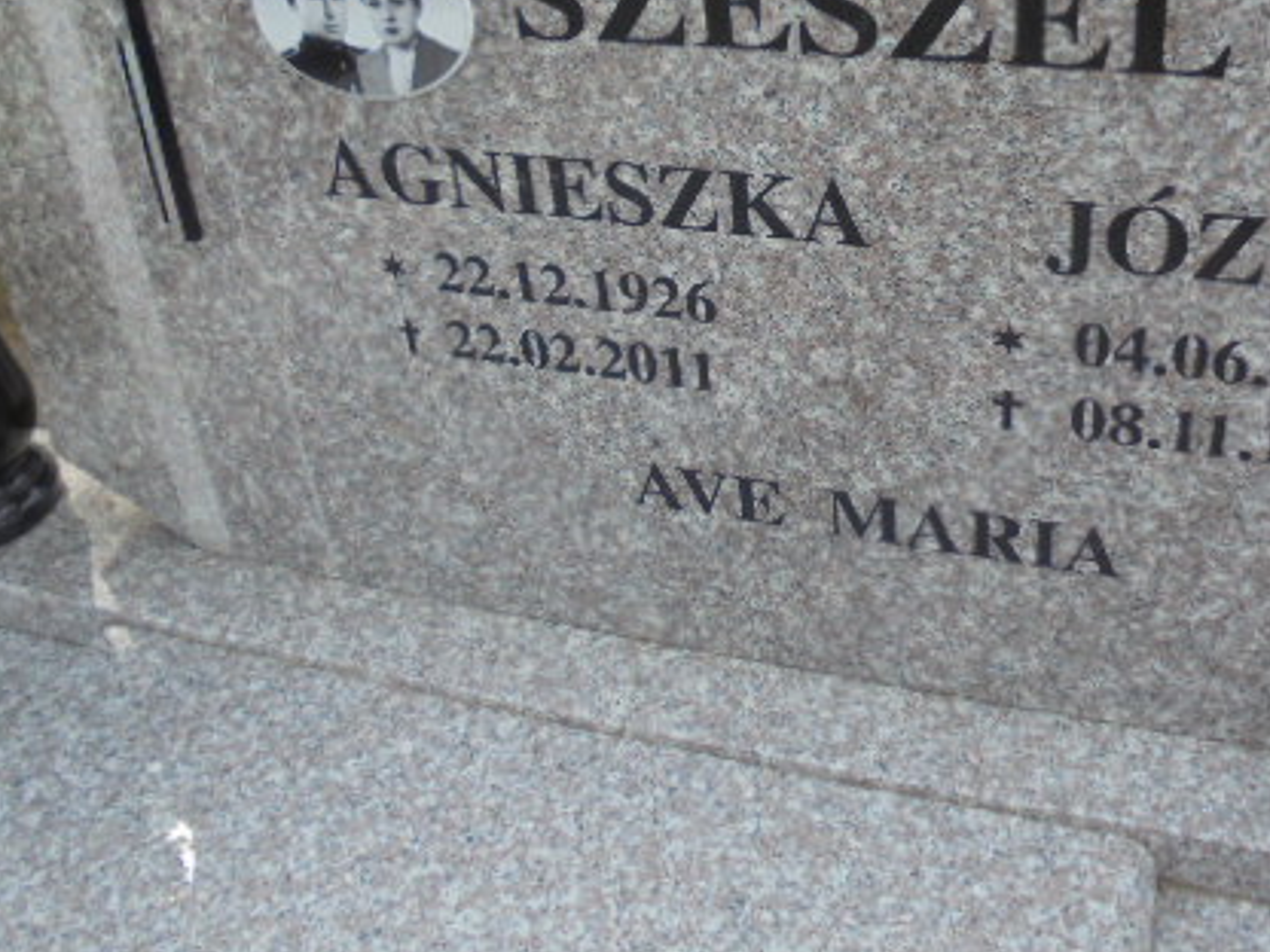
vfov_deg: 35.1
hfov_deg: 46.5
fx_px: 1468
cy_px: 226
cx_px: 763
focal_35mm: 40
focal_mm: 4.6
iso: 100
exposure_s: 1/250
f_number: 3.5
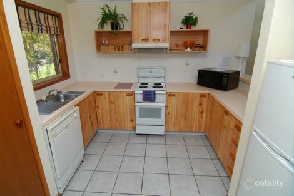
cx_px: 147
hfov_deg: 90.0
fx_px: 147
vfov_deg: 67.3
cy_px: 98
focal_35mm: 18
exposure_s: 1/60
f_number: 5.6
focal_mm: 12
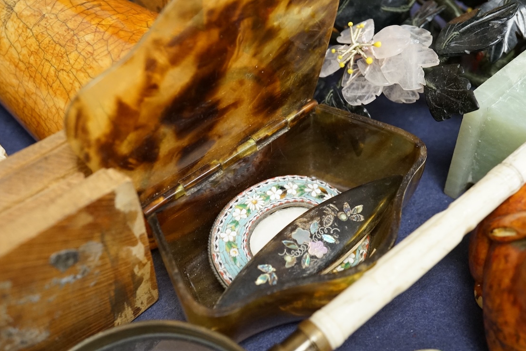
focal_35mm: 46
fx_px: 672
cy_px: 172
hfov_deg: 42.7
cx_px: 268
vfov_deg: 29.2
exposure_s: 1/80
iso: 2500
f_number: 10
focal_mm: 30
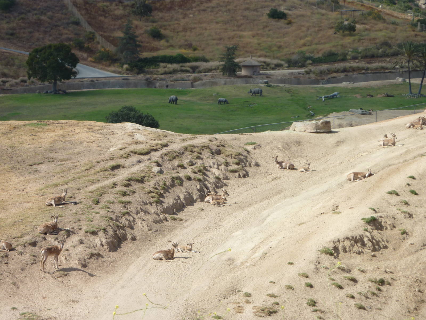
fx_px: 1686
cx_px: 213
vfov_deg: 10.8
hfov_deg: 14.4
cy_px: 160
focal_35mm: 137
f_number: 4.5
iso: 80
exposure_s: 1/400
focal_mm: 22.5
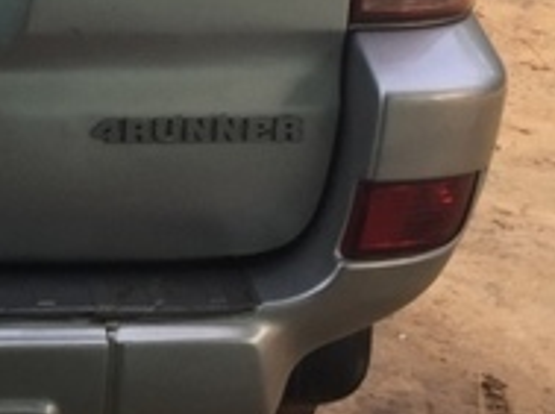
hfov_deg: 14.7
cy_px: -85
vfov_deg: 11.8
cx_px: -335
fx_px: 1968
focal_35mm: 123
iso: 32
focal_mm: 4.15
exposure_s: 1/108
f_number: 2.2
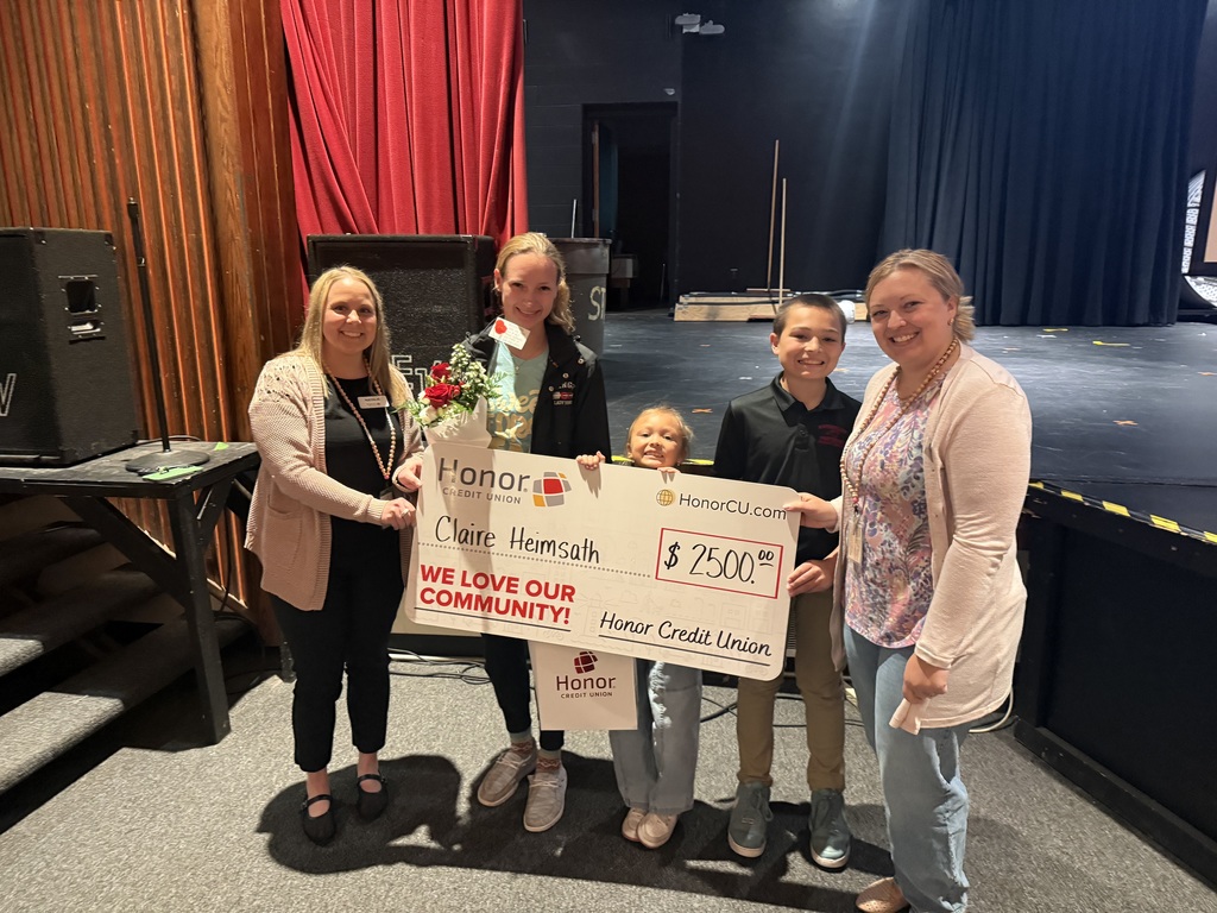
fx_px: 844
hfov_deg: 71.6
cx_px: 608
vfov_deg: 56.8
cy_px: 456
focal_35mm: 24
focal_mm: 6.76
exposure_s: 1/30
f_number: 1.78
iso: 800
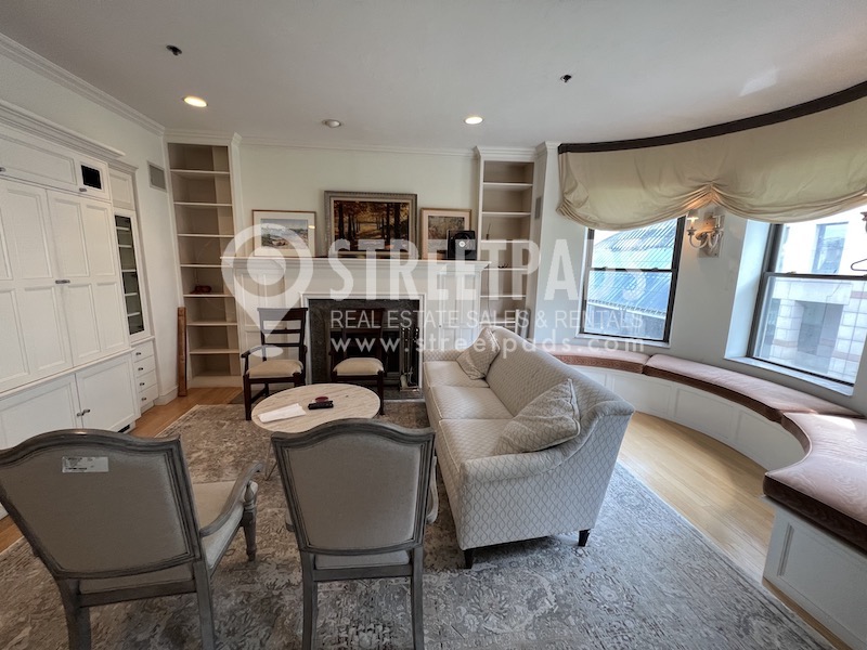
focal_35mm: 13
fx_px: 326
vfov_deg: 89.9
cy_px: 325
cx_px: 434
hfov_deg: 106.2
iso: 160
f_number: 1.8
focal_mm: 1.57
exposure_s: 1/120
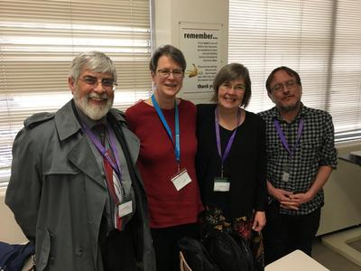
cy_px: 136
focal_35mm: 29
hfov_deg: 61.7
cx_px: 180
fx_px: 302
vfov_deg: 48.2
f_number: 2.2
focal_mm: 4.15
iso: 100
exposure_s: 1/30
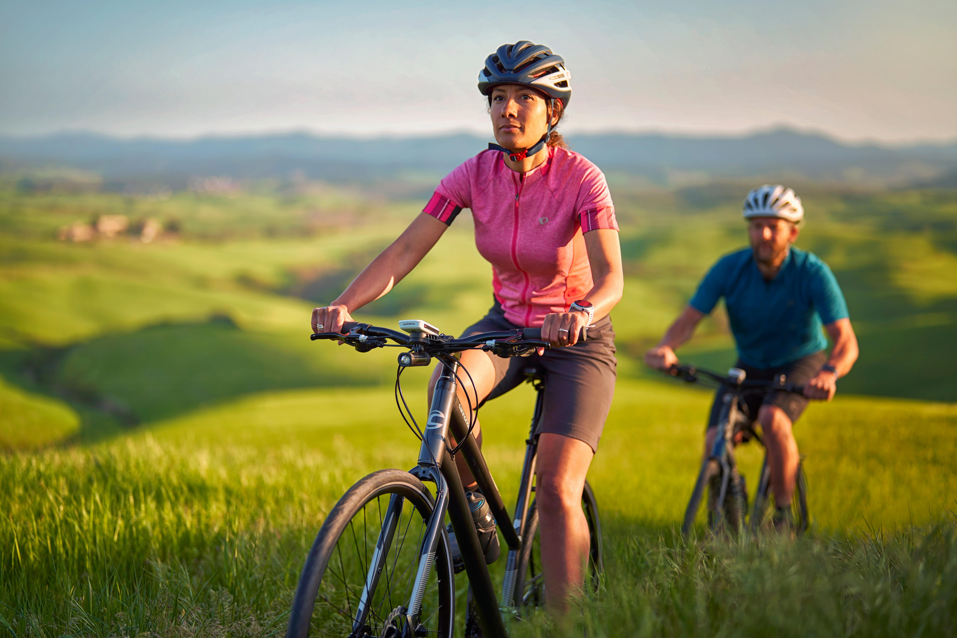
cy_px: 319
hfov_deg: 39.6
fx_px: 1329
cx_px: 478
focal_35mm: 50
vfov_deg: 27.0
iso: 100
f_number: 1.2
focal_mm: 50
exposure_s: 1/3200
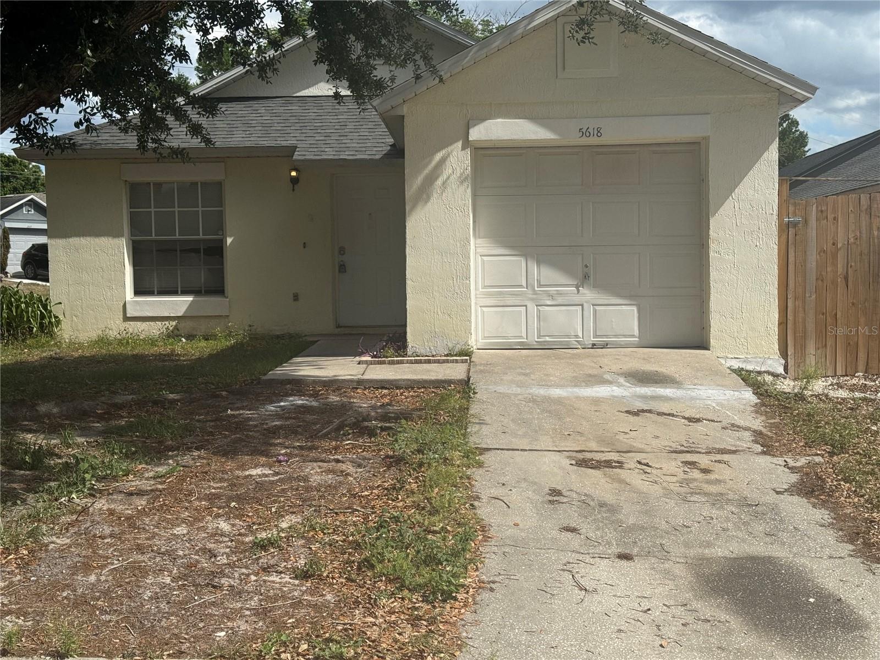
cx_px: 440
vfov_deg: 30.3
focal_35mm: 48
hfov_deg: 39.7
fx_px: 1220
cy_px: 330
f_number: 1.78
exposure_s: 1/4975
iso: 64
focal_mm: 6.76
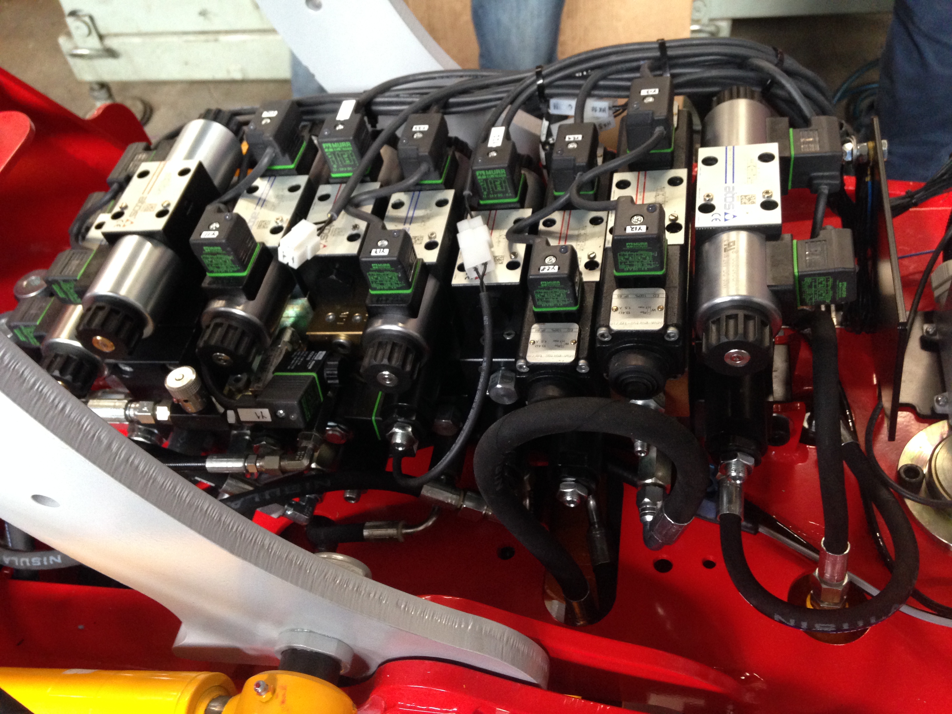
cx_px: 476
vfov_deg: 42.9
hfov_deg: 55.4
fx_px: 908
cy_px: 357
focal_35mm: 33
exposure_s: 1/20
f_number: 2.4
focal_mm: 4.12
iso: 250
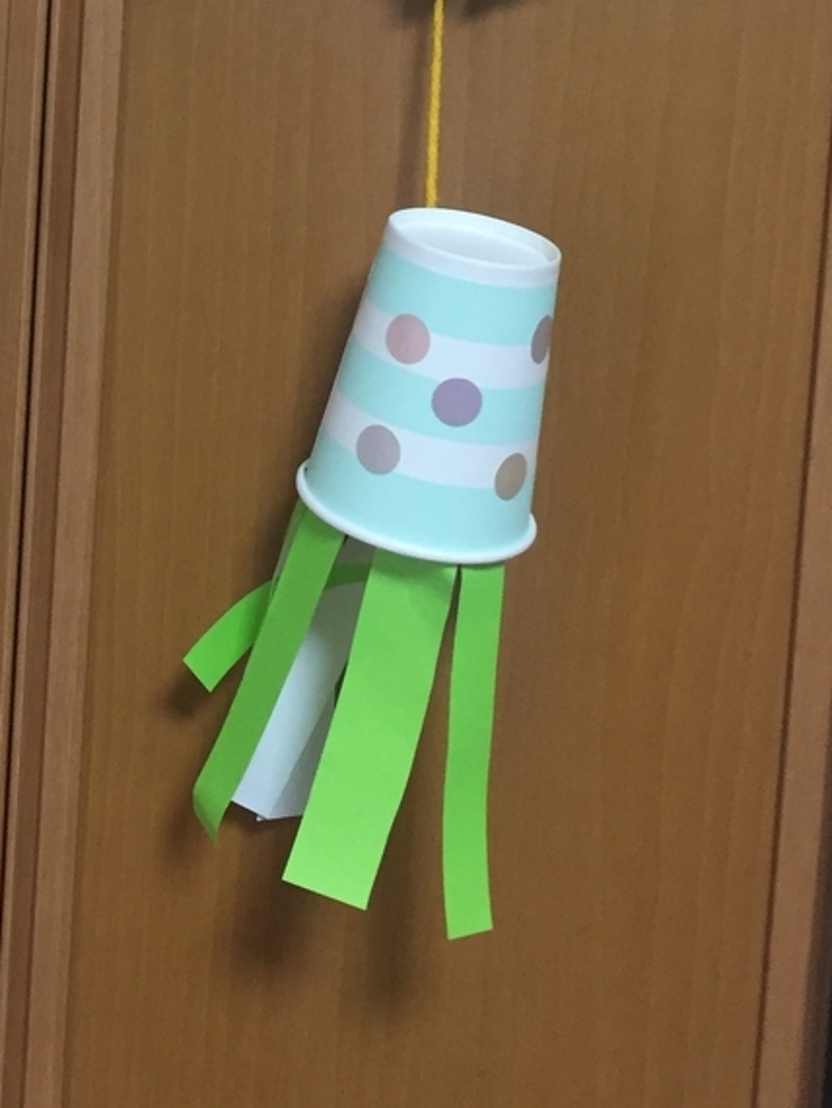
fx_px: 1953
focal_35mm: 61
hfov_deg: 23.4
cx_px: 87
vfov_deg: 30.5
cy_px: 140
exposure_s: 1/30
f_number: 2.2
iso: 100
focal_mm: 4.15
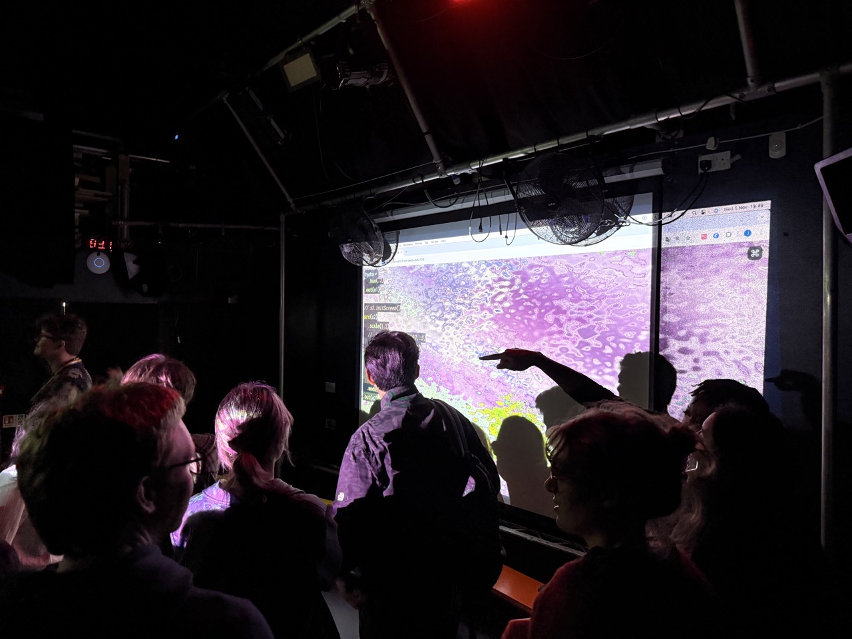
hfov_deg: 71.6
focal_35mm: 24
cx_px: 426
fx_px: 591
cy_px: 320
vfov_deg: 56.8
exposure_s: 1/60
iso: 640
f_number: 1.78
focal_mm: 6.76
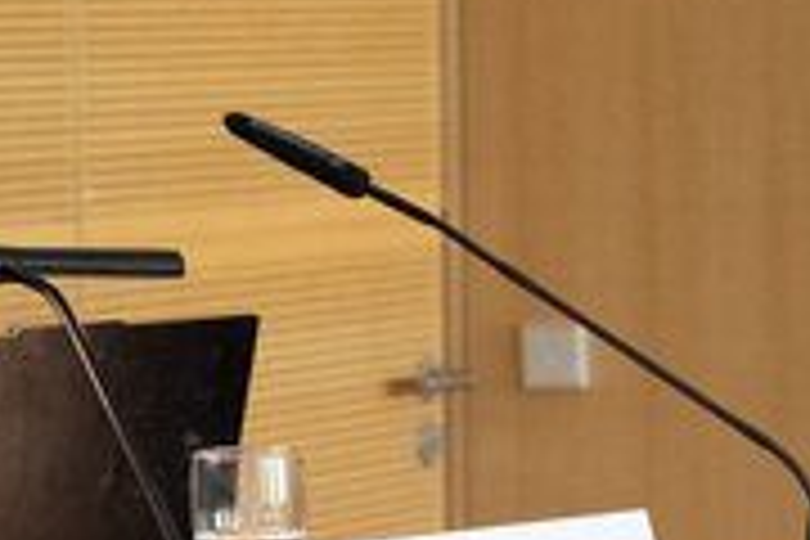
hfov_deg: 8.4
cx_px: 18
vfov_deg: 5.6
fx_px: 5512
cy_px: 263
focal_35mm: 245
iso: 10000
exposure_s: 1/200
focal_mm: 64
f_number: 5.6
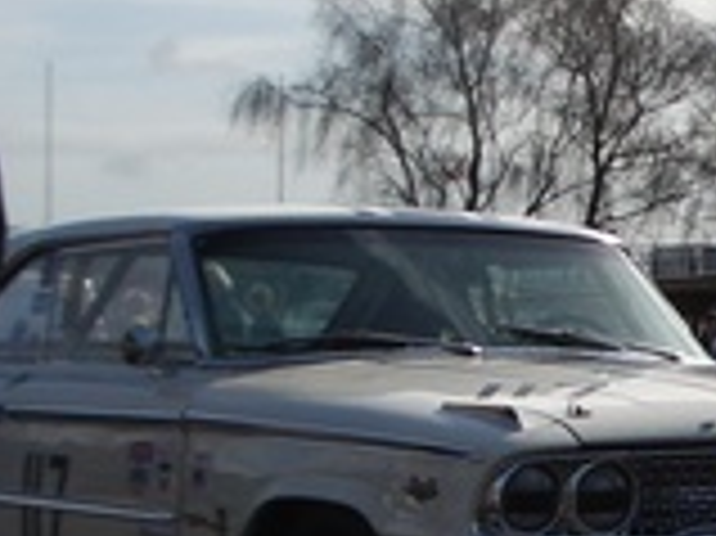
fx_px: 2914
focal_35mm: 141
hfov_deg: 13.6
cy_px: 473
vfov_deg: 10.5
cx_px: 856
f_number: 4.3
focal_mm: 5.8
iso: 80
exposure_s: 1/1000
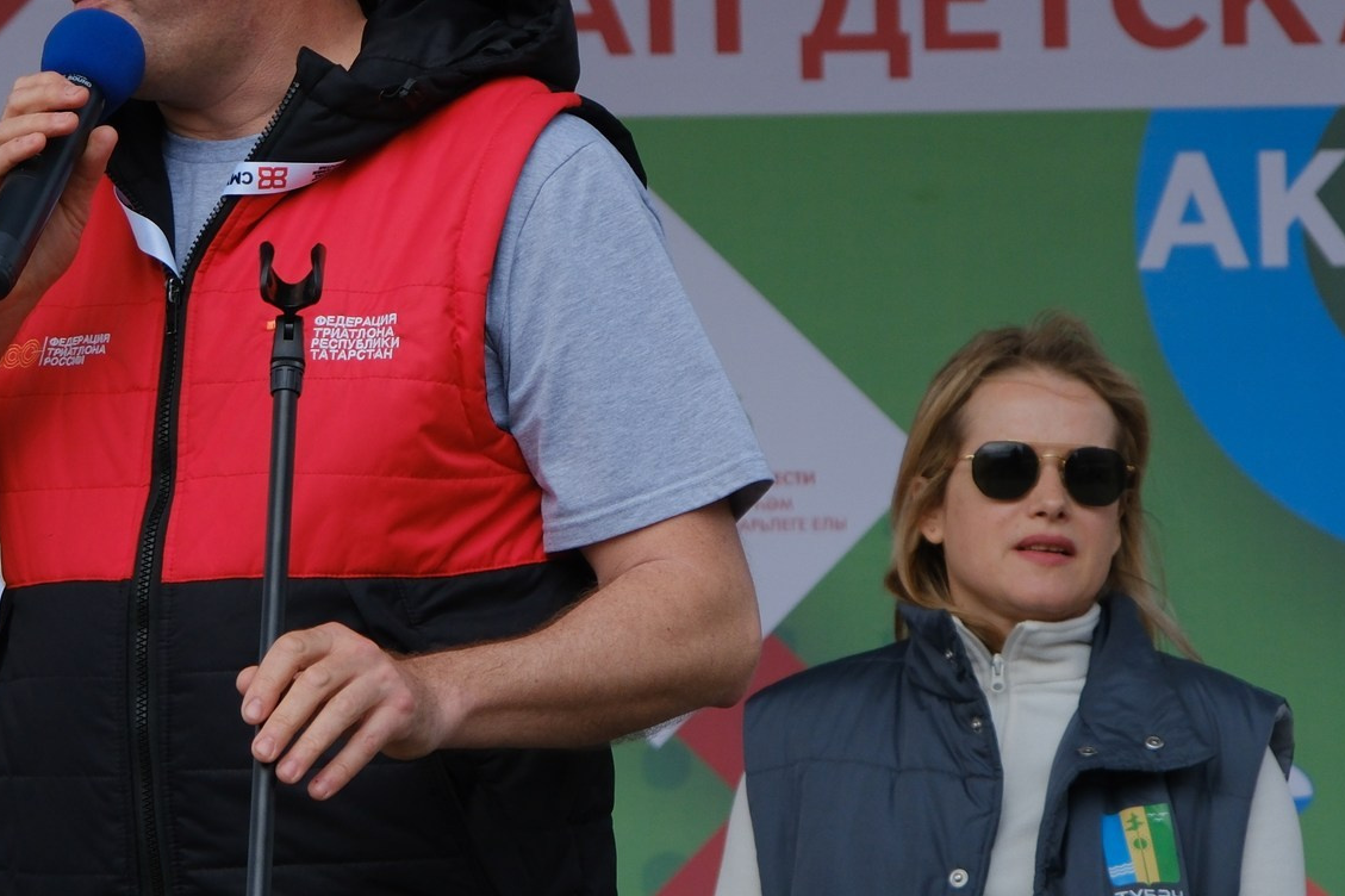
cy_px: 331
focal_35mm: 245
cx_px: 312
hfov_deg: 8.4
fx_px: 9150
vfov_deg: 5.6
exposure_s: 1/2500
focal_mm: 72.1
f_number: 4
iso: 400
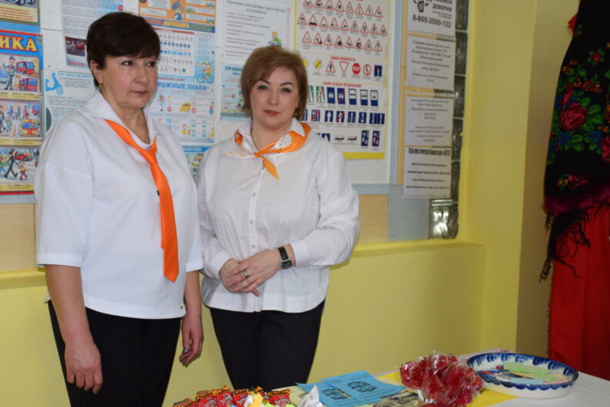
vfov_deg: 32.6
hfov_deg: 47.3
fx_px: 695
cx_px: 266
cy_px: 223
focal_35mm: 41
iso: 800
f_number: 5
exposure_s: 1/100
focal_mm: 24
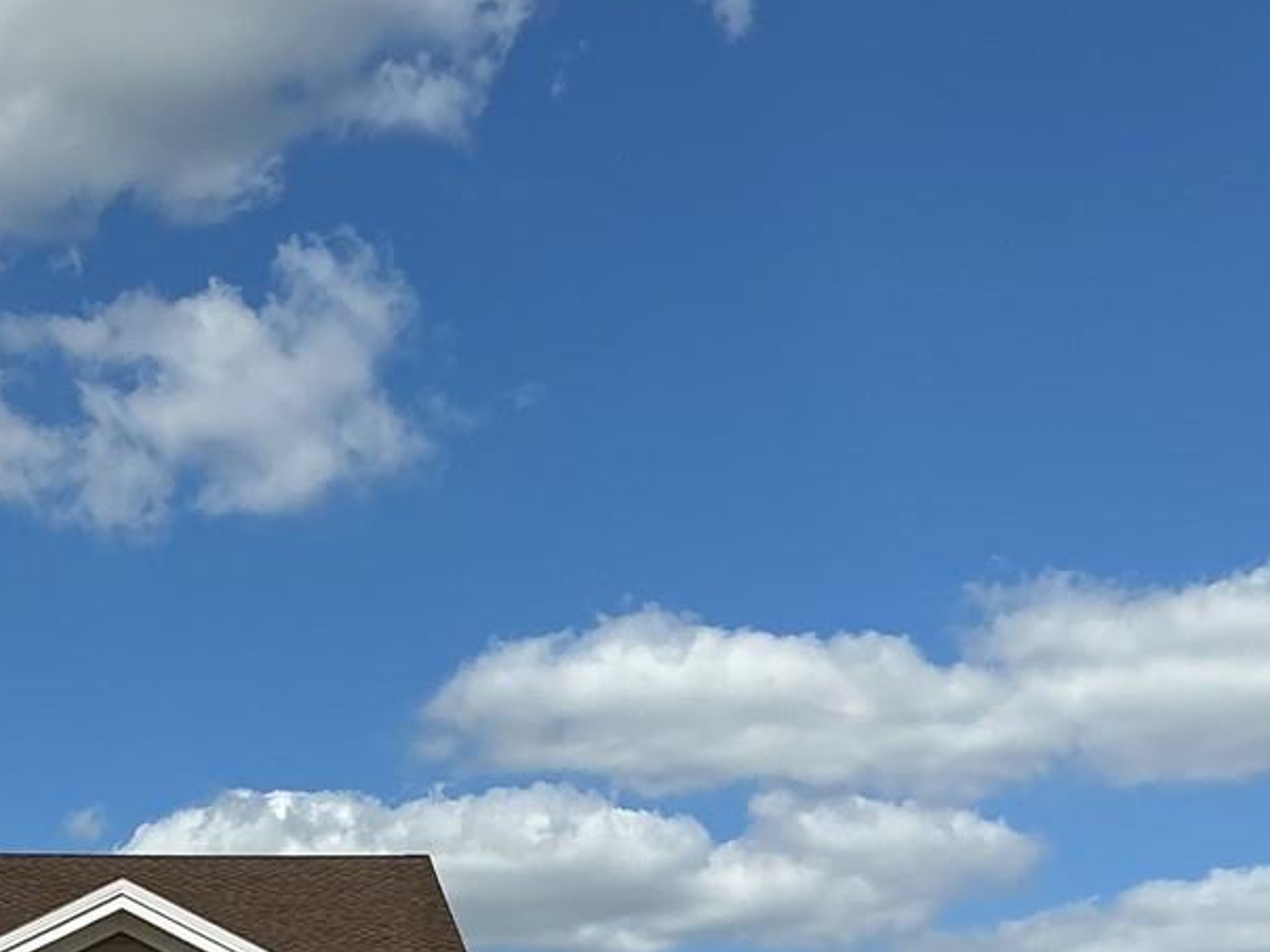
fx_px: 2824
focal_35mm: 77
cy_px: 1177
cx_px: 107
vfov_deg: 18.1
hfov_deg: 24.6
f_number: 1.8
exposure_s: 1/3534
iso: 25
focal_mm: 3
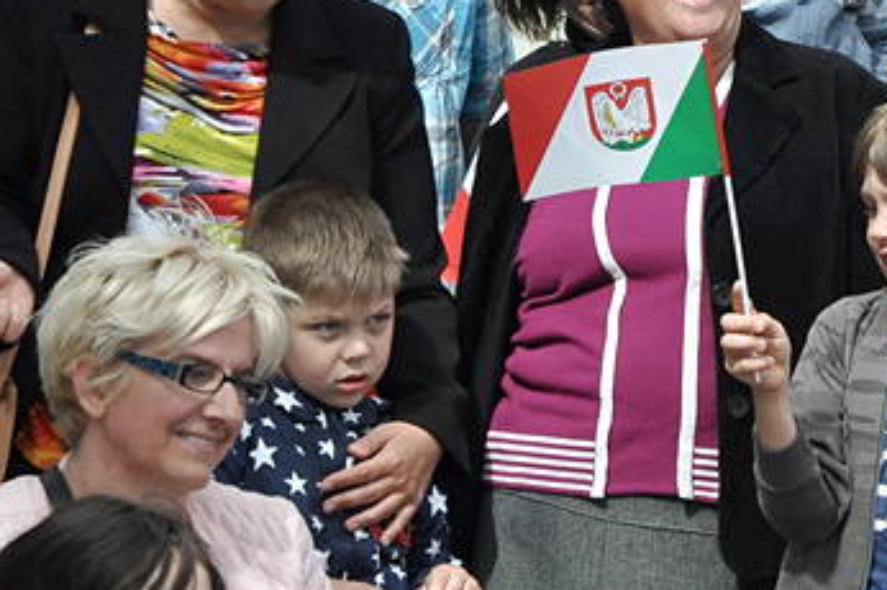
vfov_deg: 3.5
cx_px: 656
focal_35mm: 387
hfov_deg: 5.3
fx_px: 9532
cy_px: 240
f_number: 9
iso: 1250
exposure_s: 1/2000
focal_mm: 105
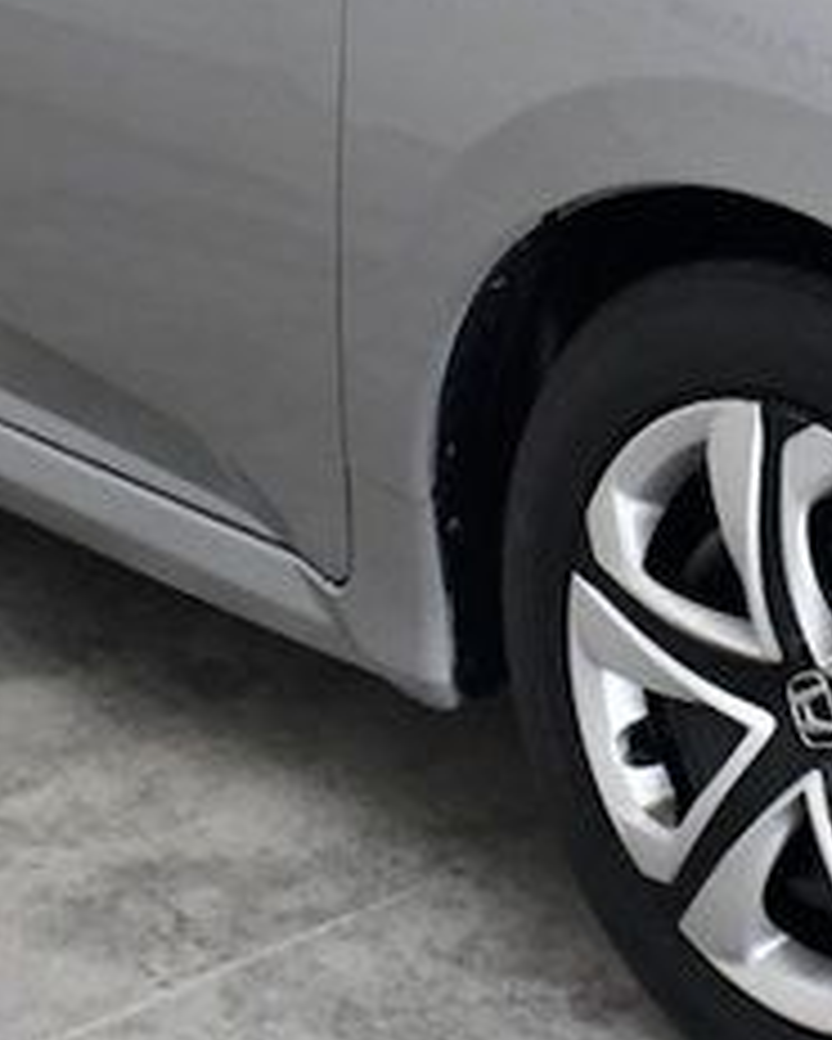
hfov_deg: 12.1
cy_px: 70
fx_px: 3845
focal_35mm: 125
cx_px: 931
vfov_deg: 15.2
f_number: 10
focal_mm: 20
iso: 2500
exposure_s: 1/400
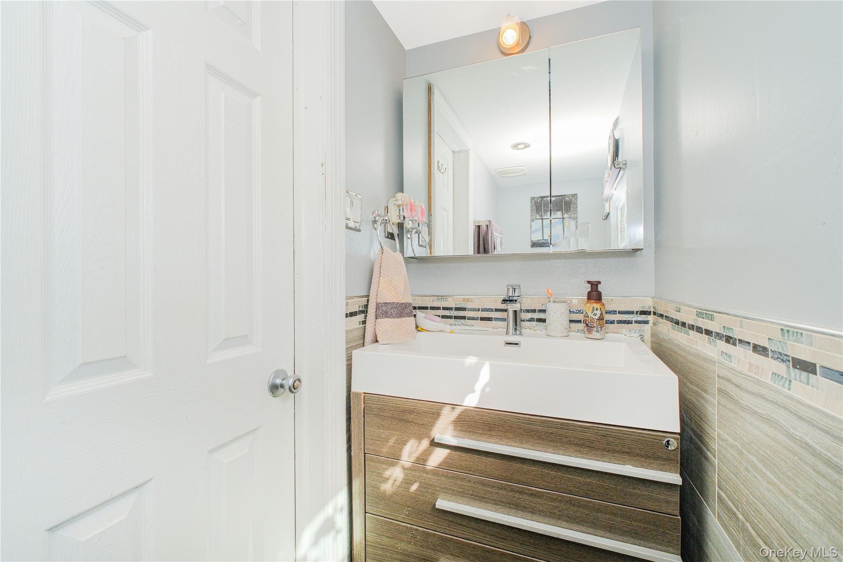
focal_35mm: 15
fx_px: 351
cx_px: 422
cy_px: 281
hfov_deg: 100.4
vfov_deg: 77.3
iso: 640
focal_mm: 10
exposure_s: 1/160
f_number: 8
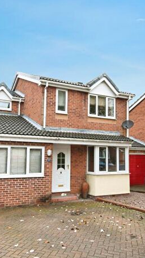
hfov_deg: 39.7
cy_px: 131
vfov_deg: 66.1
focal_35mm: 29
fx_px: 198
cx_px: 48
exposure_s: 1/160
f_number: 8
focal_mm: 12
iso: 400
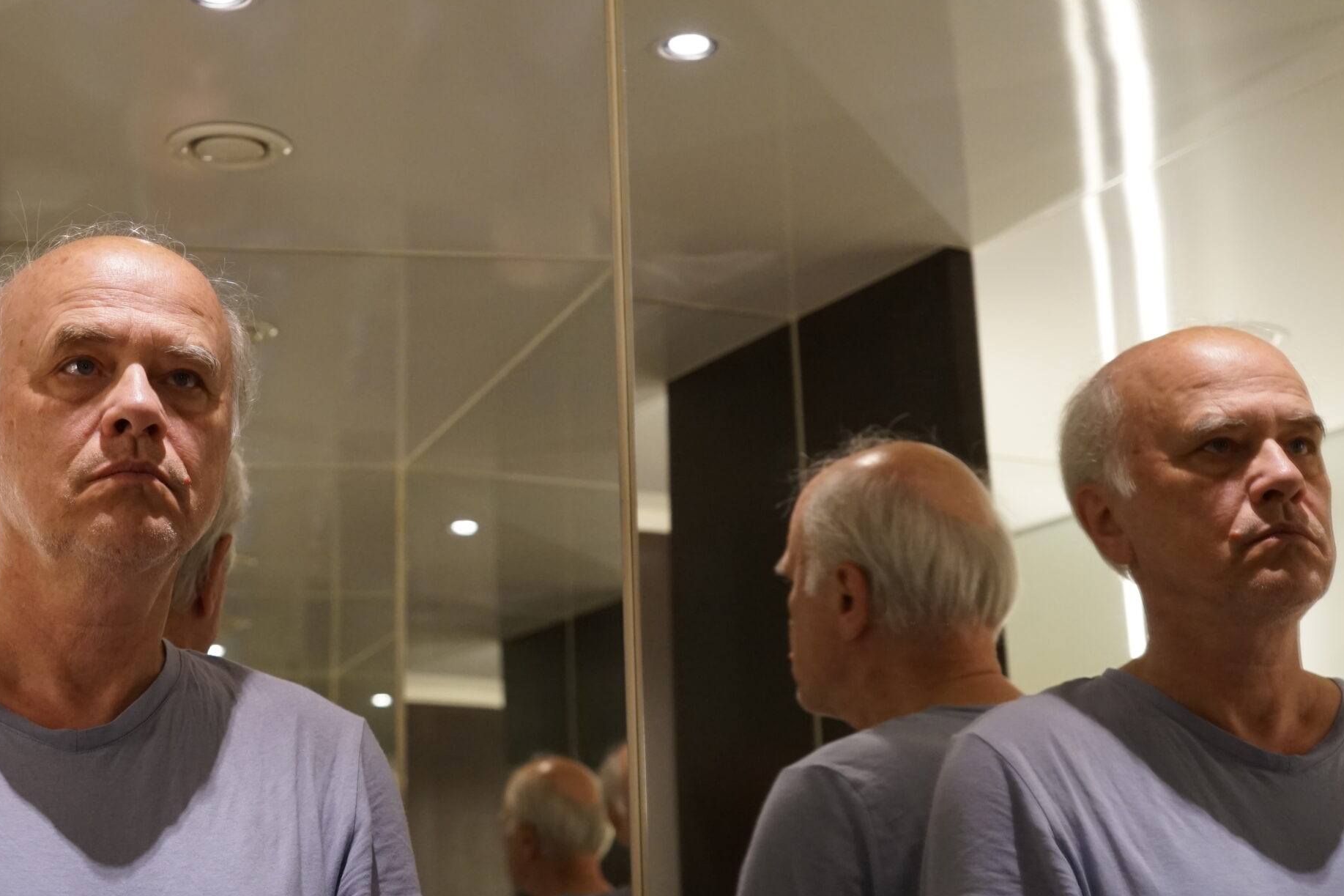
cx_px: 556
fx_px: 2240
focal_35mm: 60
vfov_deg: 22.5
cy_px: 315
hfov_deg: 33.3
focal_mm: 43
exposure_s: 1/160
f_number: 4.5
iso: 1600
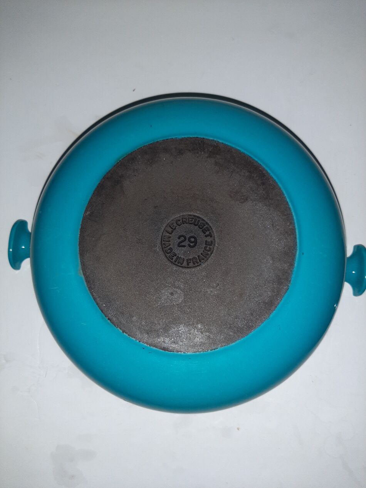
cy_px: 244
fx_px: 366
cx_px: 183
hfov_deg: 53.1
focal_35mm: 26
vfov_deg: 67.3
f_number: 1.7
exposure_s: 1/17
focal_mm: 3.93
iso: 1000
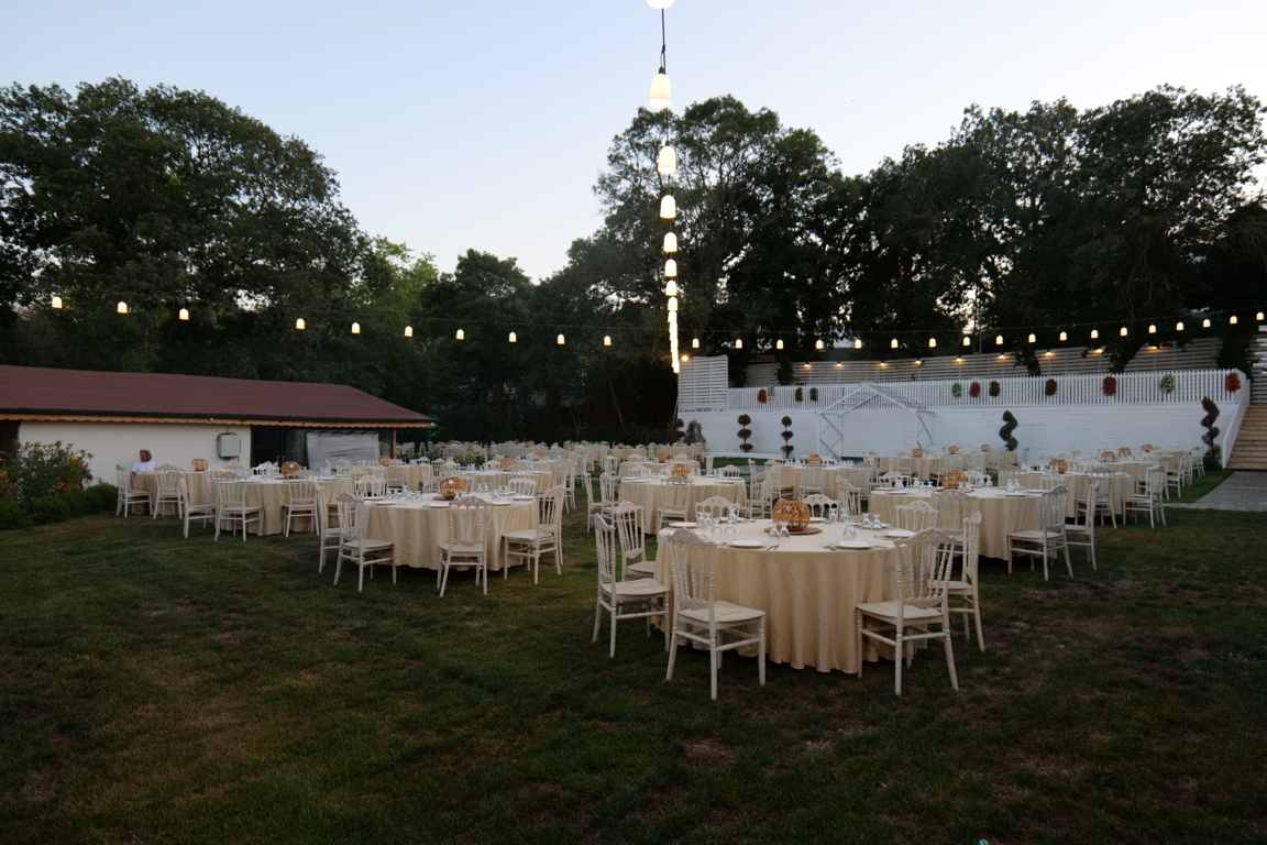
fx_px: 704
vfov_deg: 61.9
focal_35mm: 20
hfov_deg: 84.0
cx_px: 634
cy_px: 422
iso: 800
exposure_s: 1/320
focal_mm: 20
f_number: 4
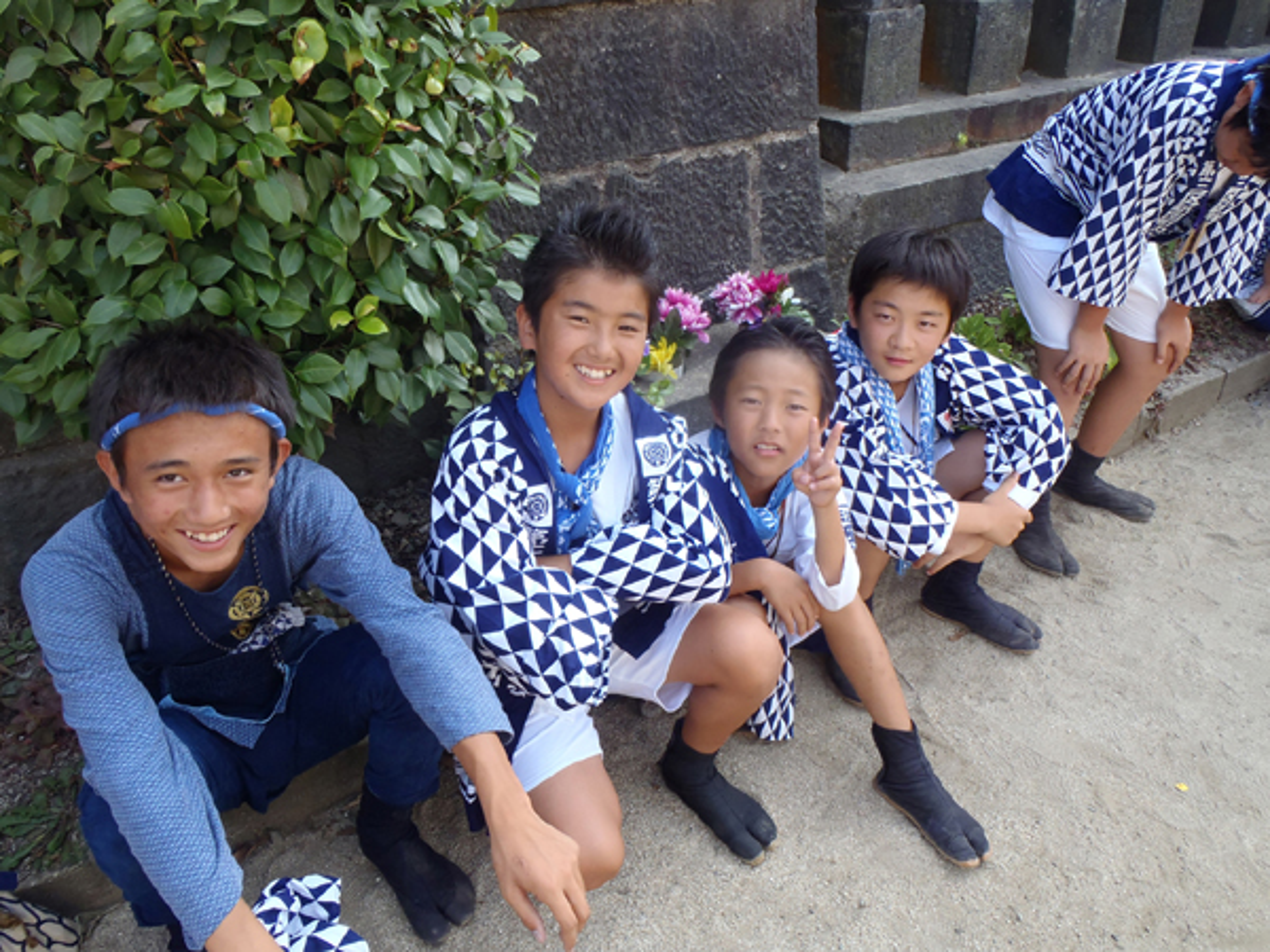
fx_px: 1027
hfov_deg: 63.4
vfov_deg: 49.7
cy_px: 476
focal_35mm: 28
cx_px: 635
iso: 80
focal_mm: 5
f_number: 3.9
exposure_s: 1/80
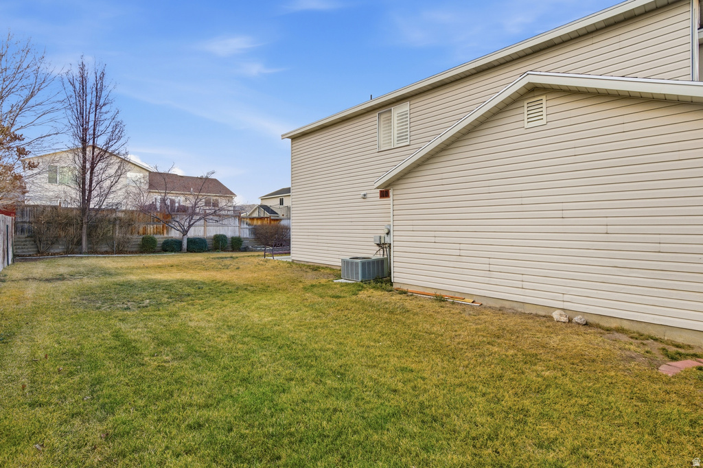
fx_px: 312
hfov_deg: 96.8
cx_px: 352
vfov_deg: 73.7
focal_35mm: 16
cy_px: 234
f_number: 9
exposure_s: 1/320
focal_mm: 16
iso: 250
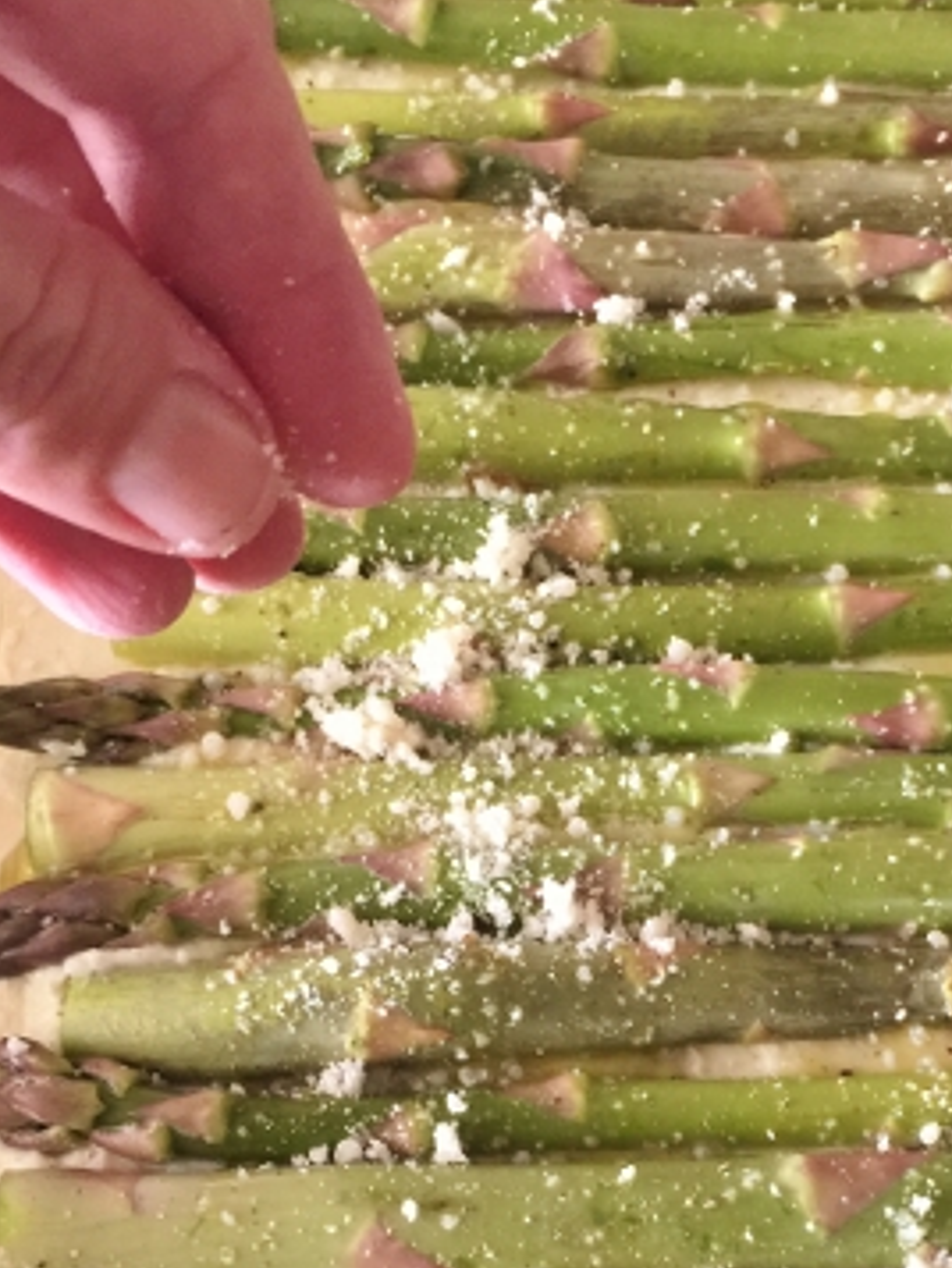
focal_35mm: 52
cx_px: 682
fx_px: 1906
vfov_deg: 35.6
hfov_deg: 27.8
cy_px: 1012
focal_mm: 4.15
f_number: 2.2
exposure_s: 1/15
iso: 100
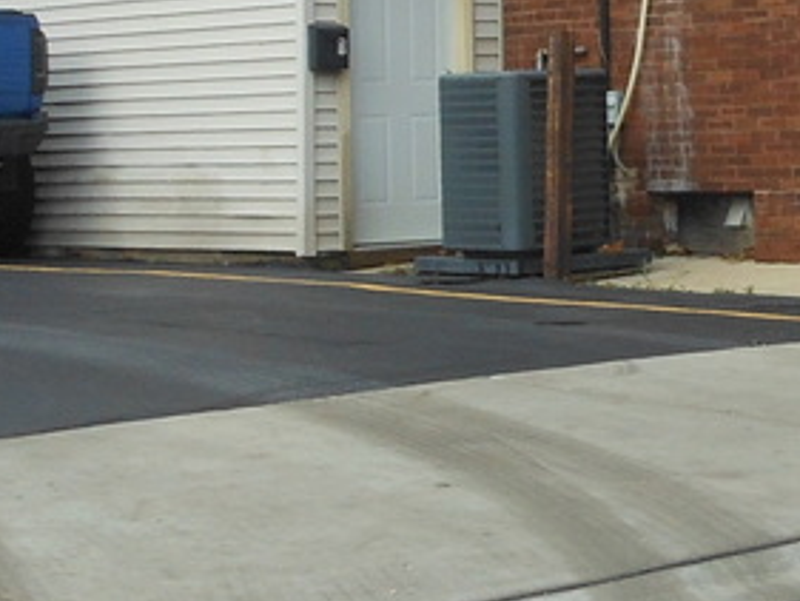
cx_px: 942
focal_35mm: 128
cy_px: -177
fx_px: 2959
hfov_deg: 14.9
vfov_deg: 11.3
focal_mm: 4.5
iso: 80
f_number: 3.2
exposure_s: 1/640
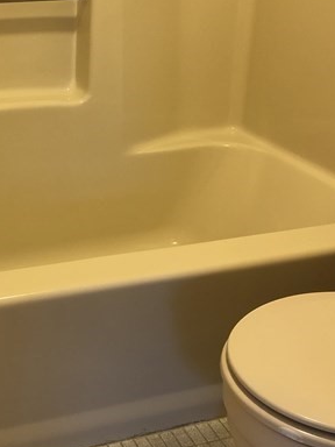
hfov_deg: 25.5
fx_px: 723
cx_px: 51
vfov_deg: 34.3
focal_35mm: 56
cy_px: 199
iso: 50
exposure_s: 1/15
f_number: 1.8
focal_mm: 3.99
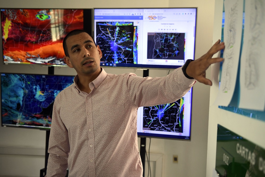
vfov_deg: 31.9
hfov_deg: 46.4
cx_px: 132
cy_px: 88
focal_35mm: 42
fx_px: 309
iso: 1250
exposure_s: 1/200
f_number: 2.8
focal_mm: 28
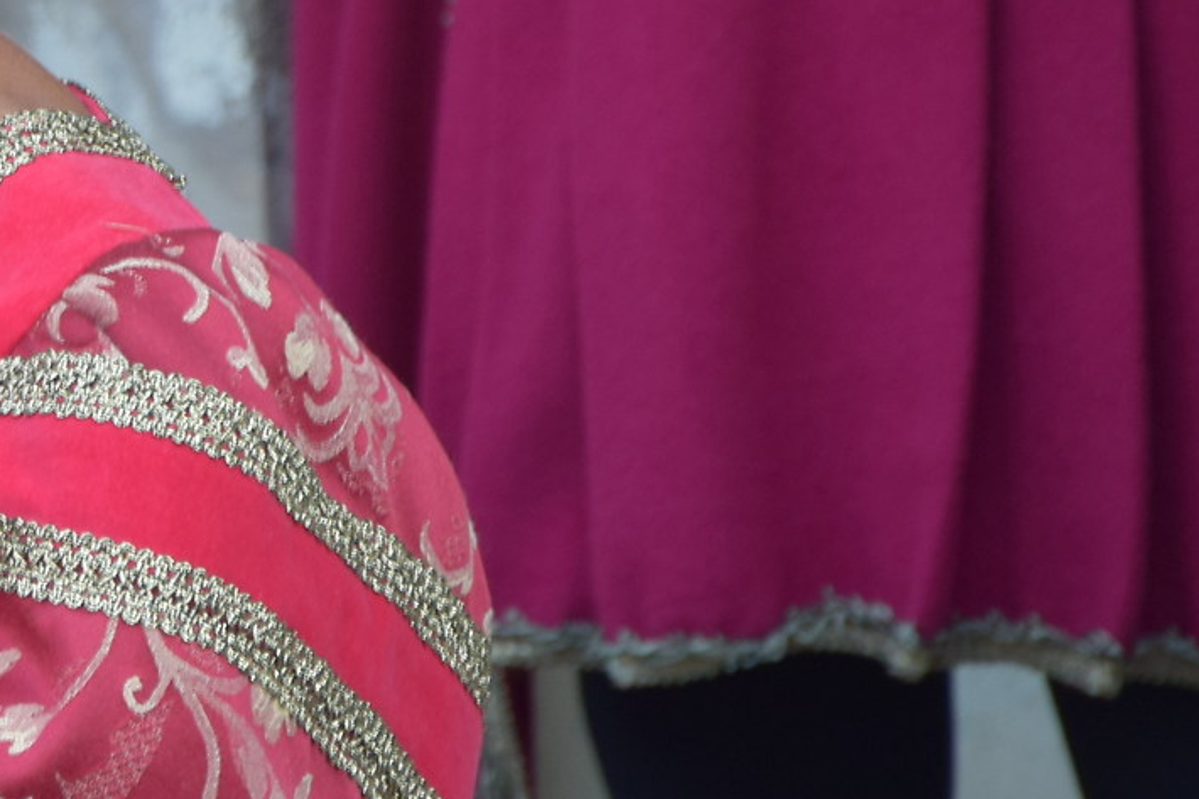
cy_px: -84
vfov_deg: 2.6
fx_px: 17736
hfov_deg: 3.9
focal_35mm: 533
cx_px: -375
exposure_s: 1/80
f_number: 5.6
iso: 400
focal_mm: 105
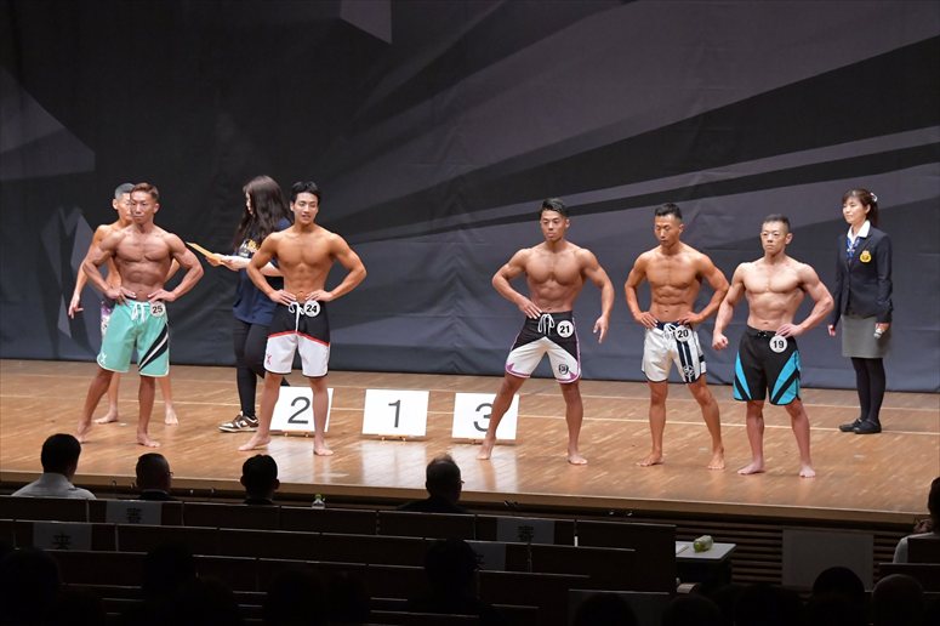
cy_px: 313
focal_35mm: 135
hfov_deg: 15.2
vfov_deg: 10.2
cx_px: 470
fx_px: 3523
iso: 8000
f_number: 5.6
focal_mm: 90
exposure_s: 1/400
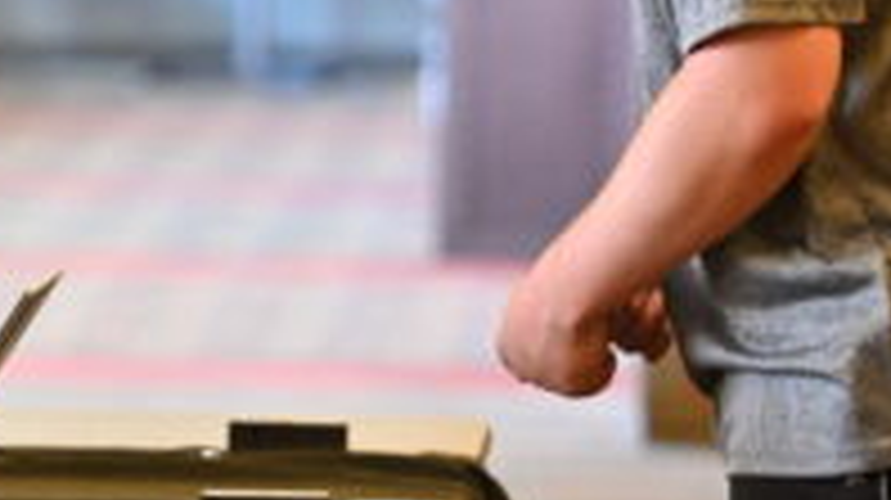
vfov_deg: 2.4
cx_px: -590
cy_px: 18
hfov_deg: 4.3
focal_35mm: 504
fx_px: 11898
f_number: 2.8
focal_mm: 120
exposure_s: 1/160
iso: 800
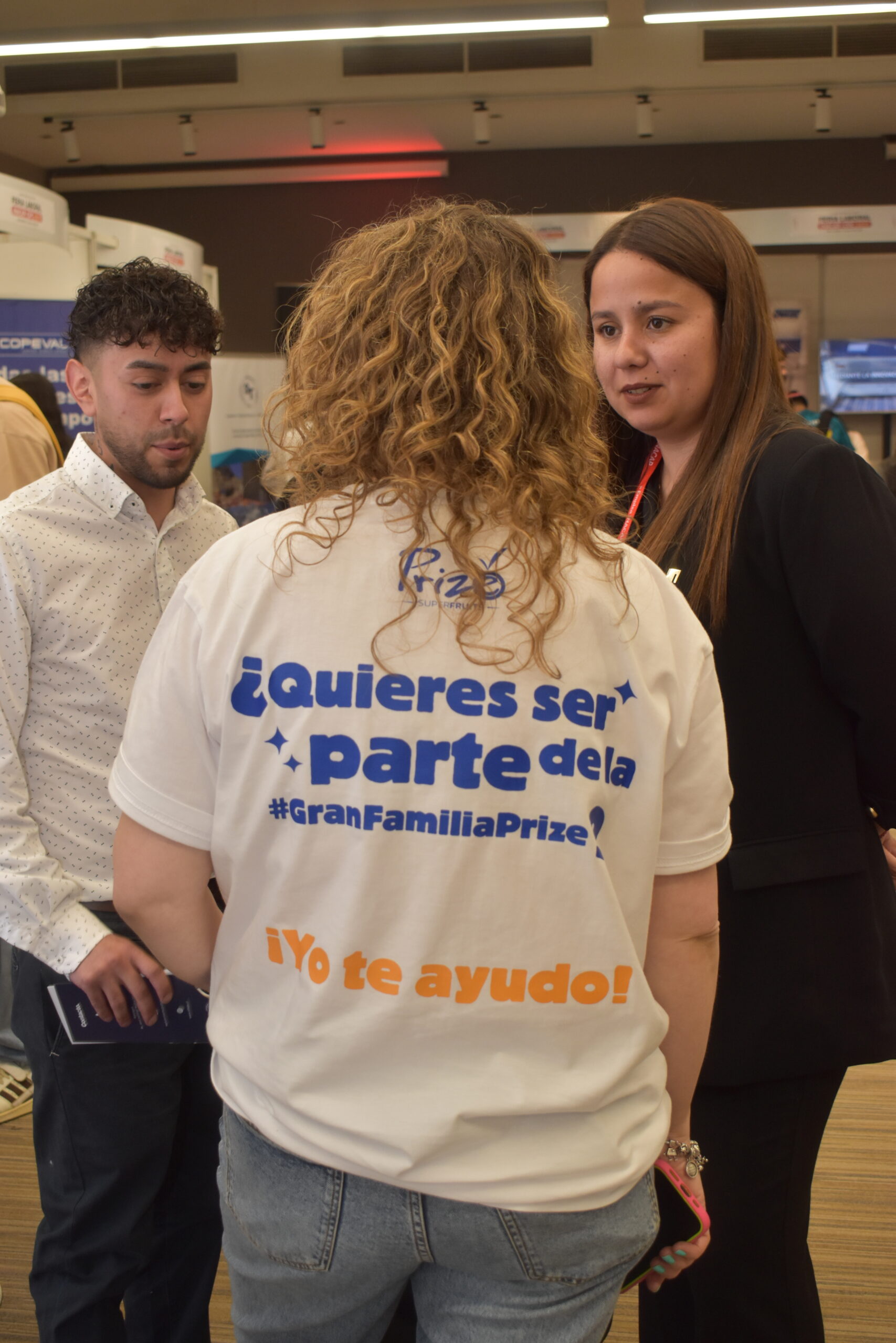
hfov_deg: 29.9
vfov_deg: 43.6
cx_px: 448
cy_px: 672
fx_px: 1680
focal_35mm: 45
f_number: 5
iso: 800
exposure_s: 1/160
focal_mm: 30
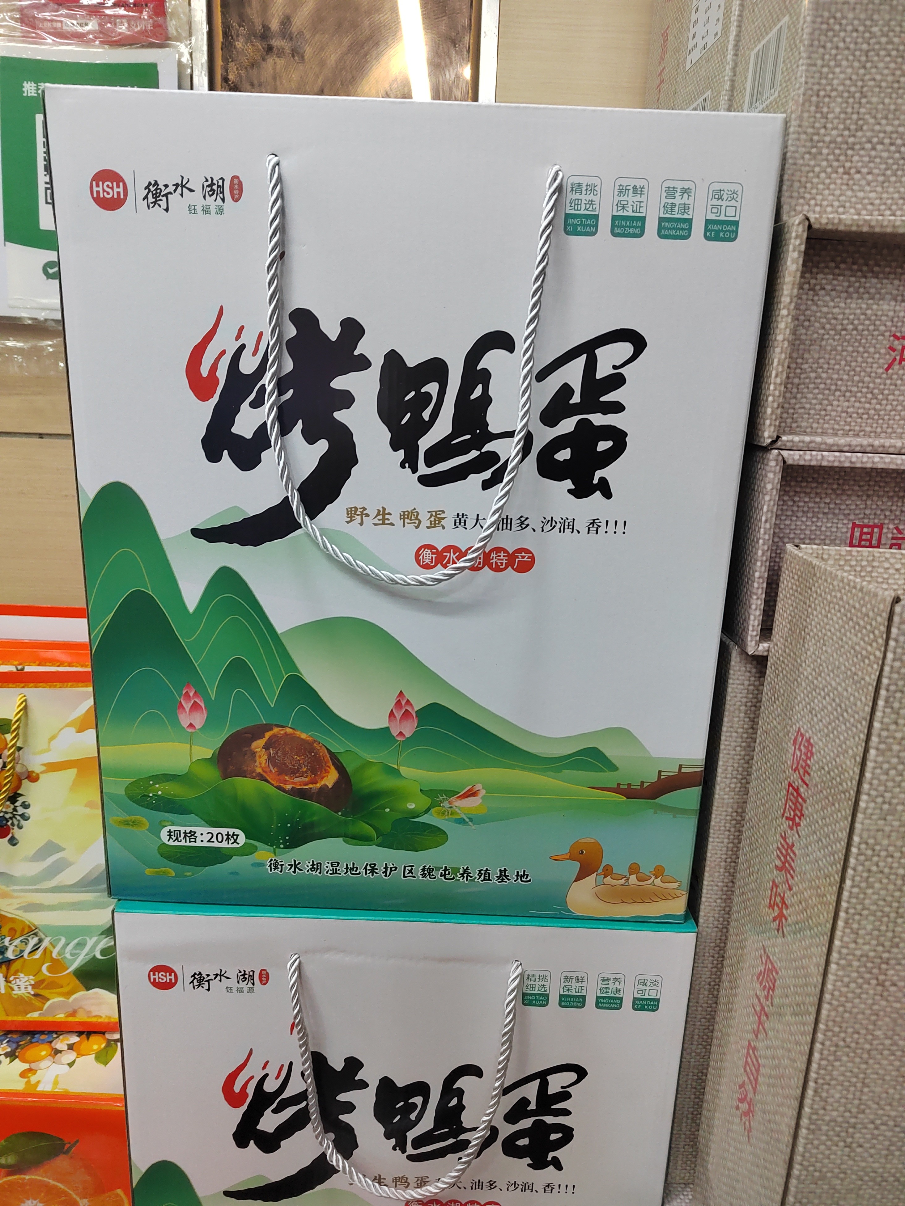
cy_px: 603
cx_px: 452
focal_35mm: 23
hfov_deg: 58.9
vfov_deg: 73.9
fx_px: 802
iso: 1000
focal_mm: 5.52
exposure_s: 1/100
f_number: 1.9
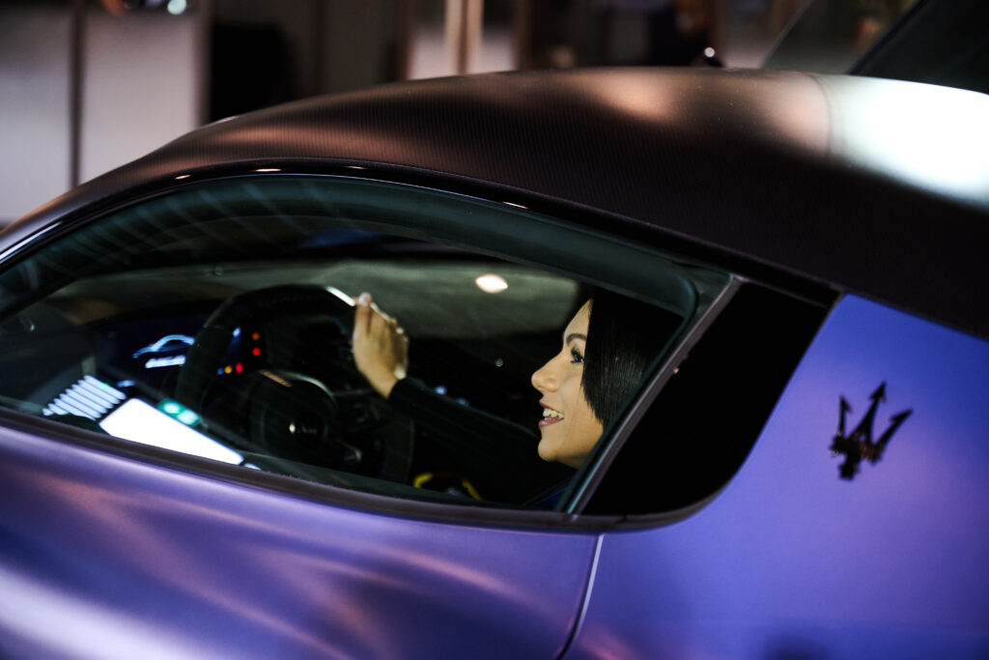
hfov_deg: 28.4
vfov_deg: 19.2
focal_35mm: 71
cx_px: 494
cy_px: 330
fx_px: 1951
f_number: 2.8
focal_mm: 71
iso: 2500
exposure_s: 1/250
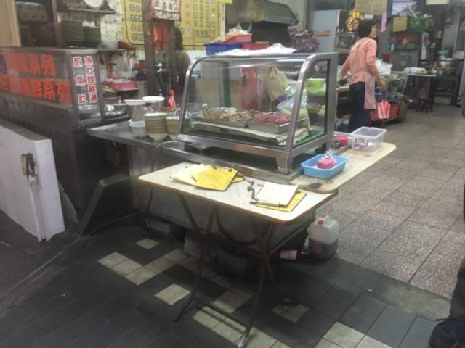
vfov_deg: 48.2
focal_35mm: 29
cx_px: 232
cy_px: 174
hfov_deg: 61.7
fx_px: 390
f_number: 2.2
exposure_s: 1/20
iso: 200
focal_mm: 4.15
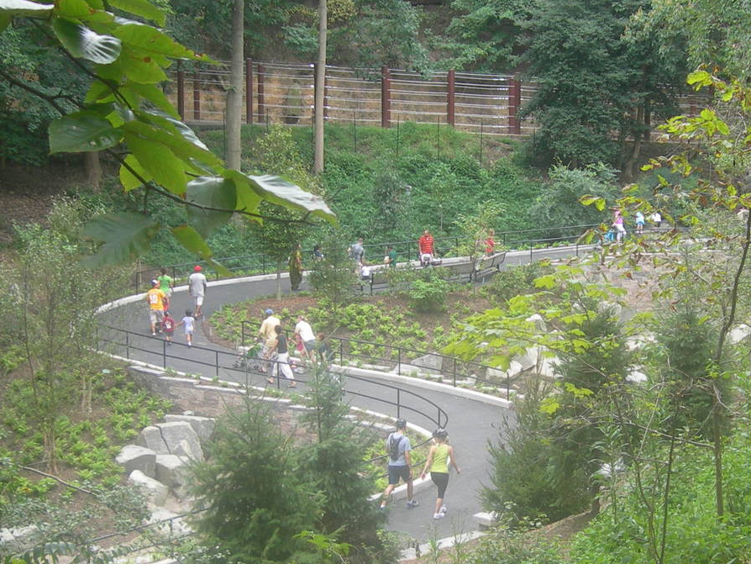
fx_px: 1476
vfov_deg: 21.5
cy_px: 396
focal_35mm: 68
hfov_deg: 28.4
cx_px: 470
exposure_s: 1/83.6
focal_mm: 7.8
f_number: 2.8
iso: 50
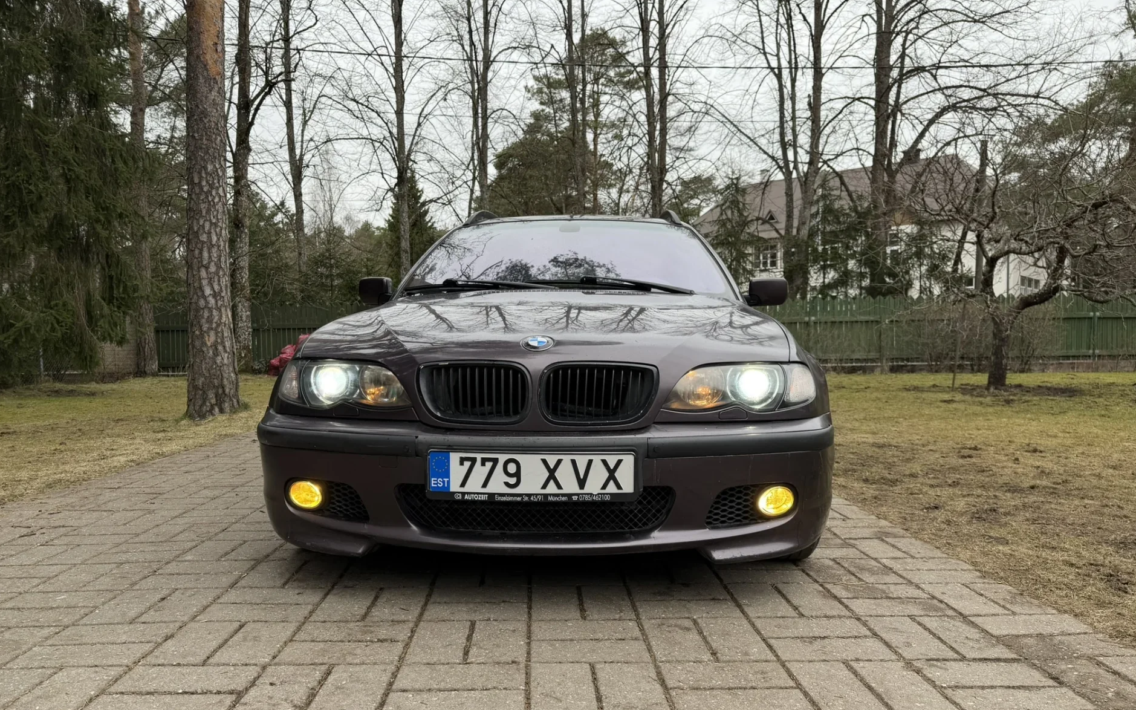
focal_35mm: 26
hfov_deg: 70.4
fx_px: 805
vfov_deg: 47.5
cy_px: 384
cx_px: 566
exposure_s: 1/430
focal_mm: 6.76
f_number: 1.78
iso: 80
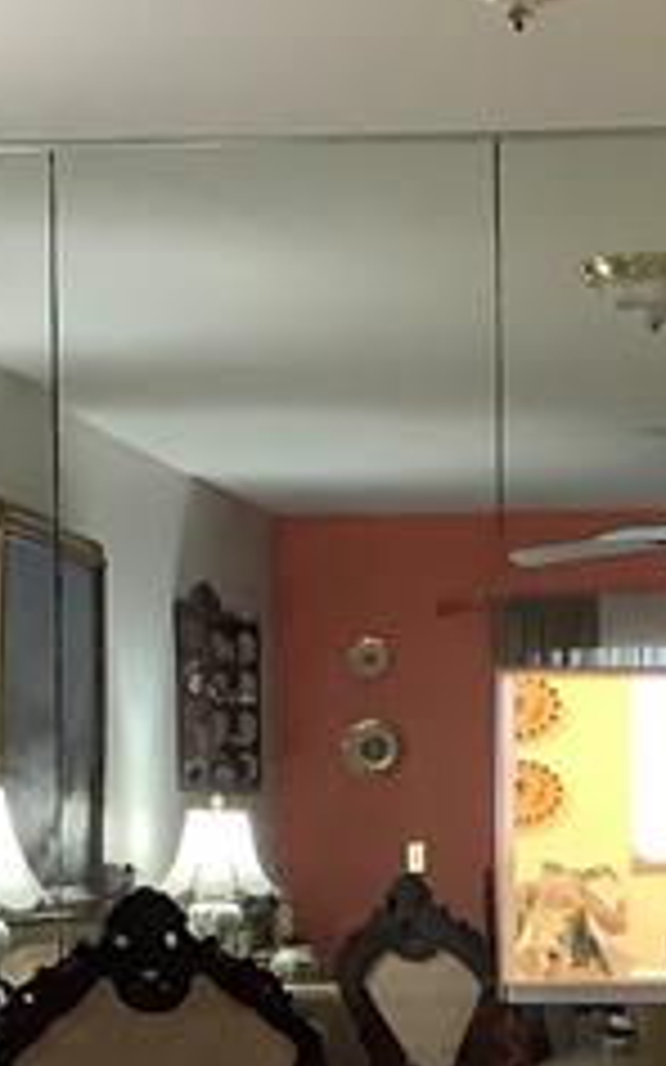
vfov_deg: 18.6
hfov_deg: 11.7
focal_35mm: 111
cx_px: 616
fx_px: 3226
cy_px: 810
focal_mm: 3.3
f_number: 2.4
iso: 250
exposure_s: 1/60
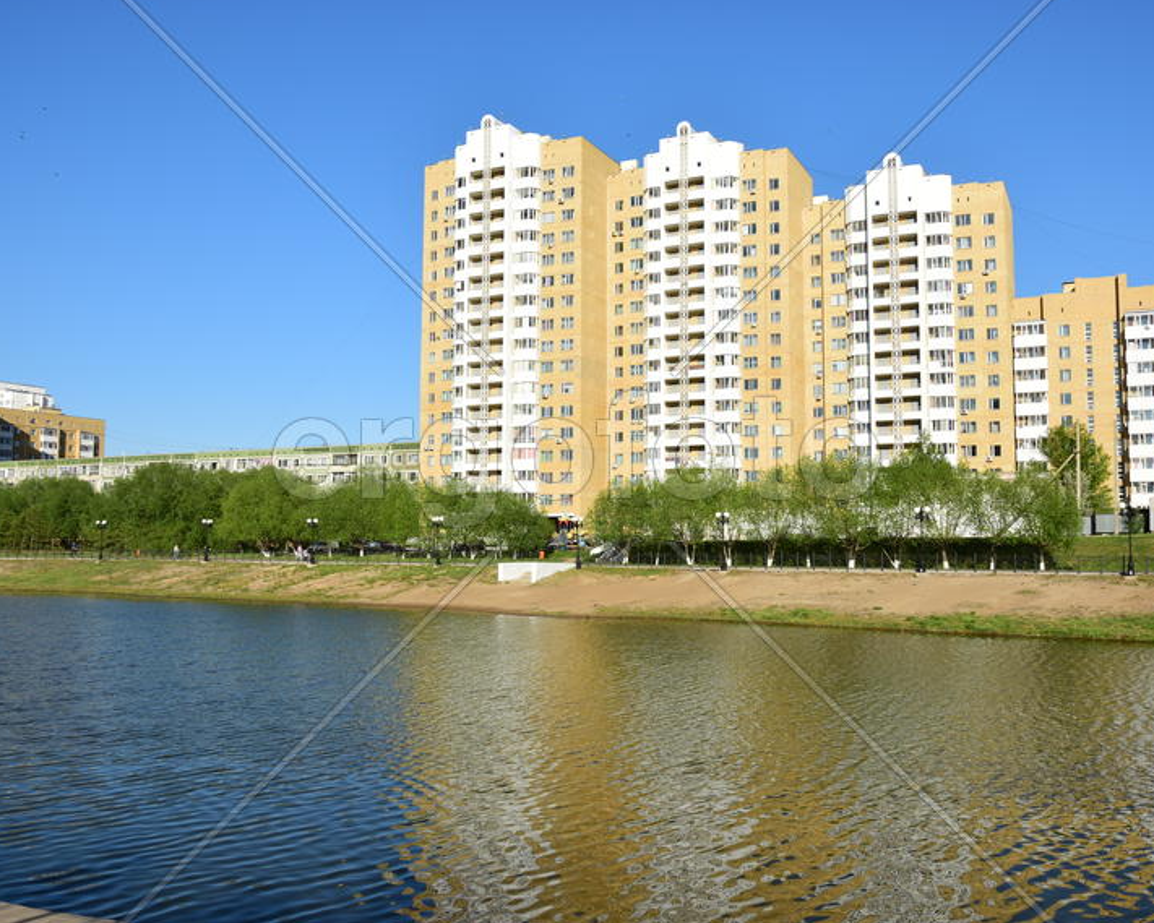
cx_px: 586
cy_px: 459
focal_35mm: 31
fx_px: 1059
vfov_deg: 47.1
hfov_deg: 57.2
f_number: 8
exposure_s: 1/250
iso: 100
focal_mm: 18
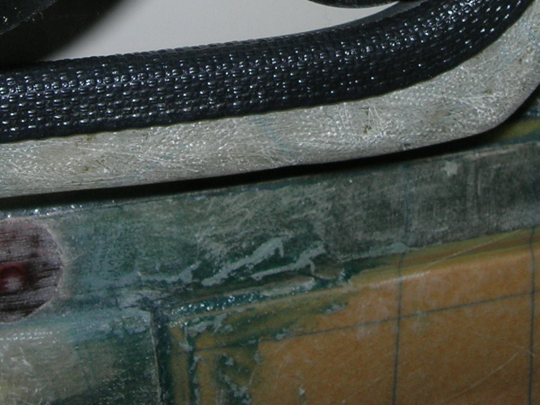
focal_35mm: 98
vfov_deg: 14.5
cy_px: -106
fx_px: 1529
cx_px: 351
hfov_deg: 20.0
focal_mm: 7.8
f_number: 4.8
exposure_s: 1/60.1
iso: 64
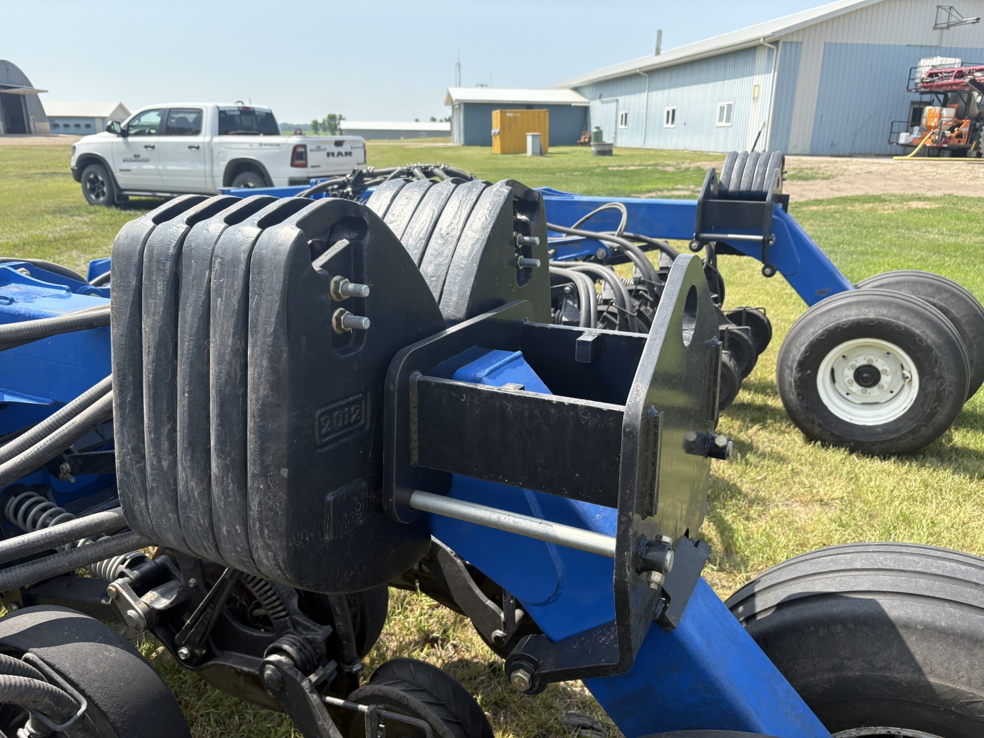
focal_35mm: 26
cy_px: 369
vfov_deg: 53.1
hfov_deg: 67.3
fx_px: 739
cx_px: 492
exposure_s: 1/1667
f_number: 1.6
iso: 64
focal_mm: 5.96
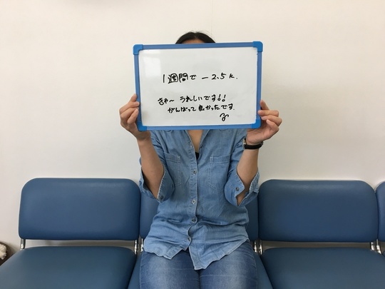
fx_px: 323
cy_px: 144
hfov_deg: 61.7
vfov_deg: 48.2
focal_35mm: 29
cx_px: 192
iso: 25
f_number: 2.2
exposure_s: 1/30
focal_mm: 4.15
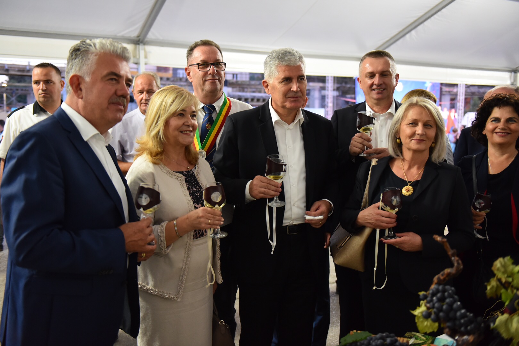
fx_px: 519
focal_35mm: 36
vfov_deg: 36.9
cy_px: 173
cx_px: 260
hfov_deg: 53.1
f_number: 2.8
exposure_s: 1/25
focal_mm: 36
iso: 2500
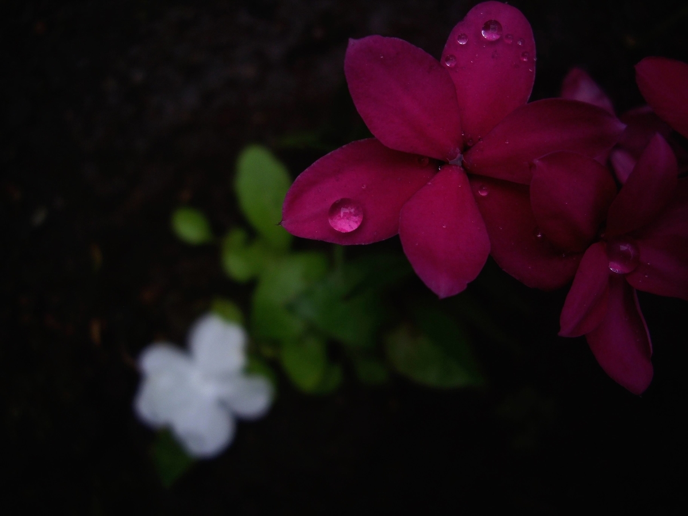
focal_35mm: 38
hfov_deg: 49.0
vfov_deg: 37.7
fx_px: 755
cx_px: 344
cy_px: 258
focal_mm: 7.9
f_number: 2.8
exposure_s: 1/160
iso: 100
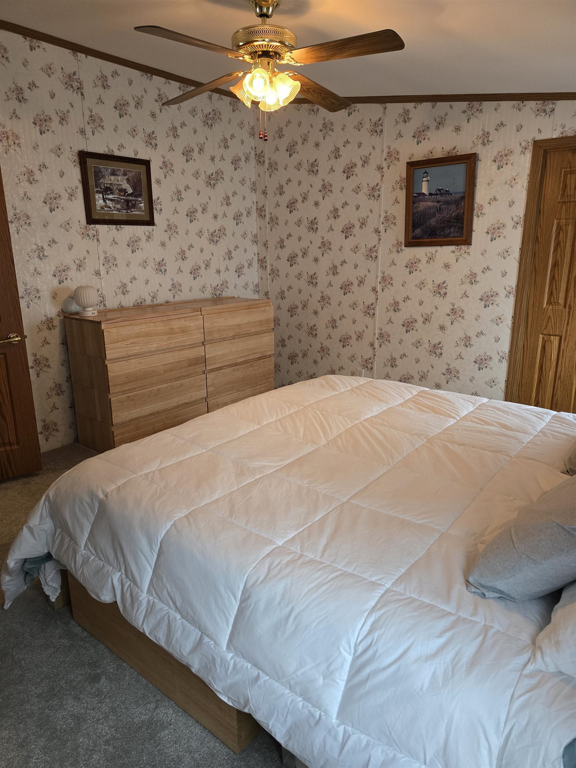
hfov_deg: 58.9
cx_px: 288
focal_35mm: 23
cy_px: 384
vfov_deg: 73.9
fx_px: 510
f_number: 1.7
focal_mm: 6.3
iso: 320
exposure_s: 1/120
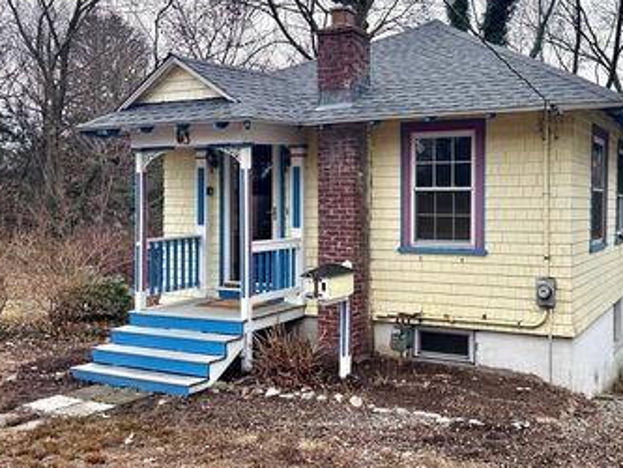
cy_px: 218
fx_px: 648
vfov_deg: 39.7
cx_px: 442
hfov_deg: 49.9
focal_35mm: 36
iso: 80
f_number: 1.78
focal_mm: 6.76
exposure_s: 1/812
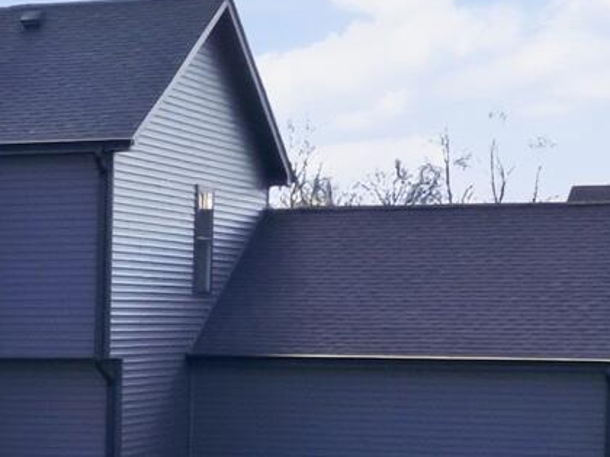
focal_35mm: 143
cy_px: 507
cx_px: -381
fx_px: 2520
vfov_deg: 10.2
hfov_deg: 12.9
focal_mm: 6.7
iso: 110
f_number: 1.7
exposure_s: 1/4000
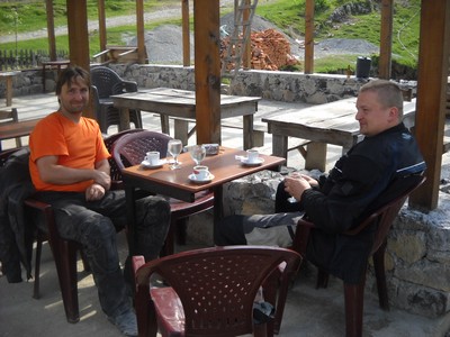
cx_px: 225
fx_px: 533
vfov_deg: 35.1
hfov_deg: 45.8
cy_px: 168
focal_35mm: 41
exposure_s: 1/239
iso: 64
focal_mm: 6.72
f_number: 3.1
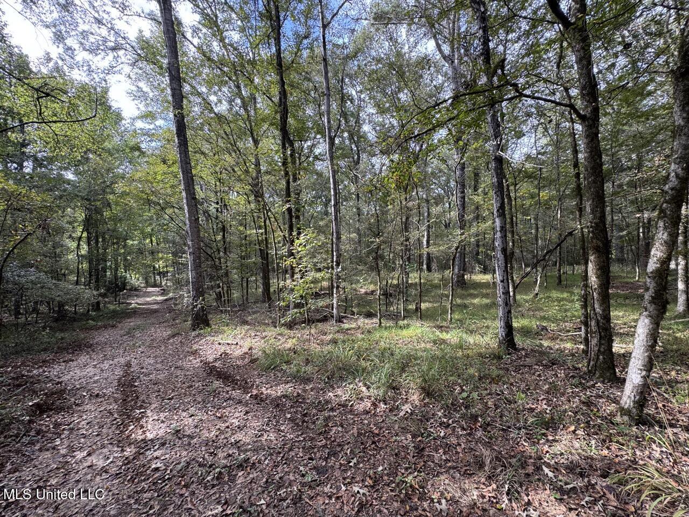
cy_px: 258
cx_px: 344
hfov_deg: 102.1
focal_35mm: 14
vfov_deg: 85.7
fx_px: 279
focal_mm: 2.22
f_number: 2.2
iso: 40
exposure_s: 1/99
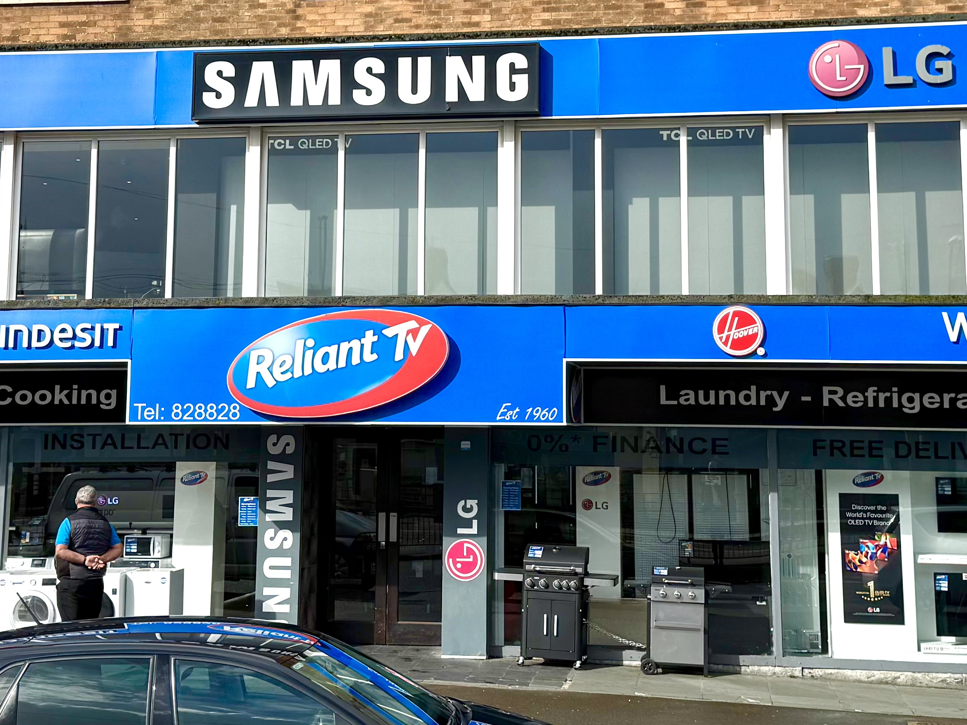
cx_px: 464
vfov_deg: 25.0
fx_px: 1620
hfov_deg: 33.2
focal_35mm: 58
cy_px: 198
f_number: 1.78
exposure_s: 1/7353
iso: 80
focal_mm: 6.76
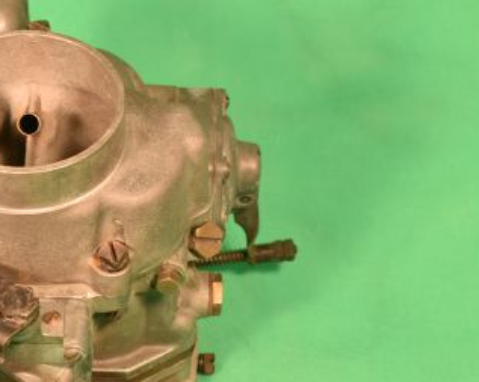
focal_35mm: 128
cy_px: 254
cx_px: 45
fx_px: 1813
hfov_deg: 14.9
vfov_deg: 12.0
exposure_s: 1/80
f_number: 11
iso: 500
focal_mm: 48
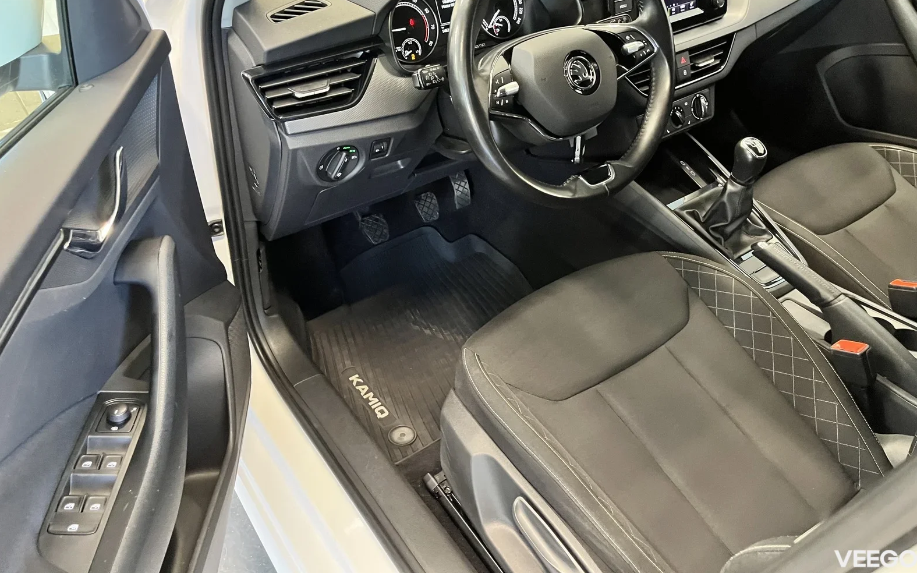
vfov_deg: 44.3
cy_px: 225
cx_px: 458
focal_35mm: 28
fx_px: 700
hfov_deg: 66.5
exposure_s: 1/40
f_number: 1.6
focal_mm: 5.1
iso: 500
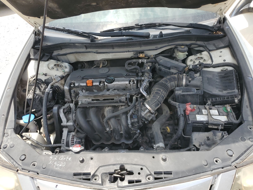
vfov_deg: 53.1
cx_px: 126
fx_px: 190
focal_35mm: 26
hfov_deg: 67.3
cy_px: 95
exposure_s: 1/1429
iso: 50
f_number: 1.5
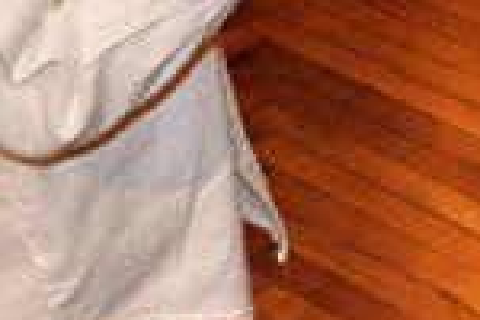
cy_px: -277
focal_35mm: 179
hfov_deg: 11.5
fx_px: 2384
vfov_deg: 7.4
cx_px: 384
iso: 2000
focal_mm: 21
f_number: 5
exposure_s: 1/60
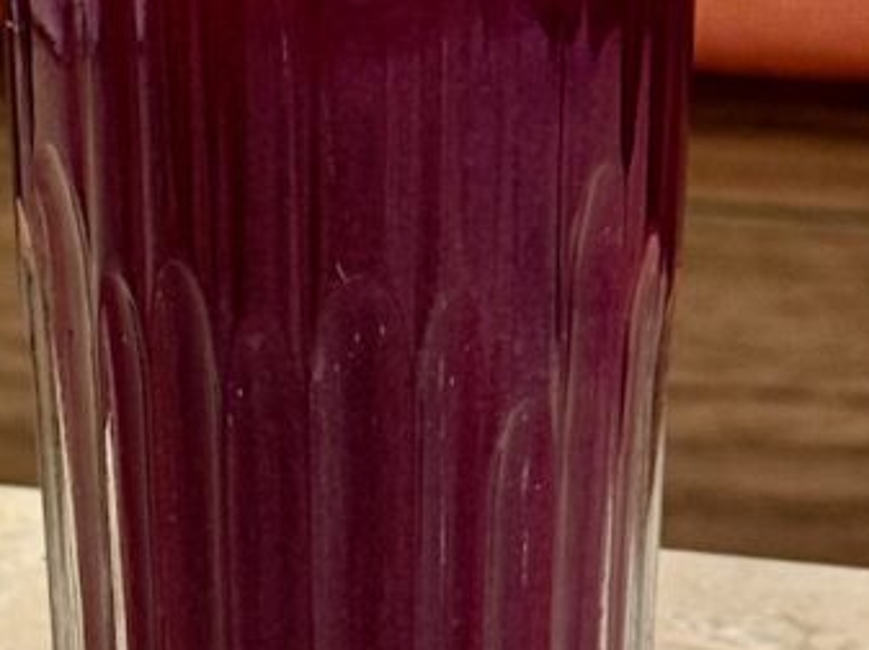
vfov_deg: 10.0
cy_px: -124
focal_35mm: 146
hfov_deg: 13.3
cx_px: -5
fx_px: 3661
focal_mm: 6.76
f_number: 1.78
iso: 250
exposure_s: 1/33
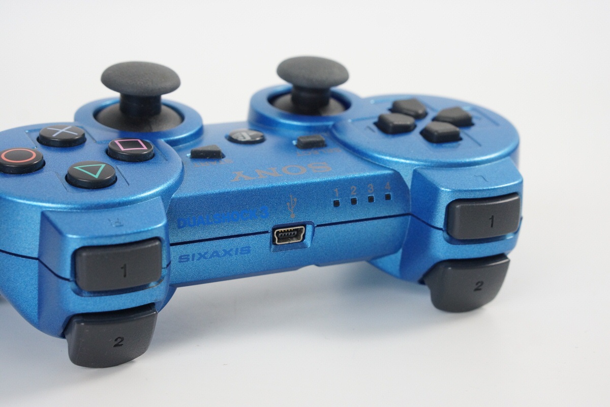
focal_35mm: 75
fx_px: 1271
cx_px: 305
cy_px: 204
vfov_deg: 18.2
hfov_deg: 27.0
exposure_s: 1/80
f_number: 6.3
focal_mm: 50
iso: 1000
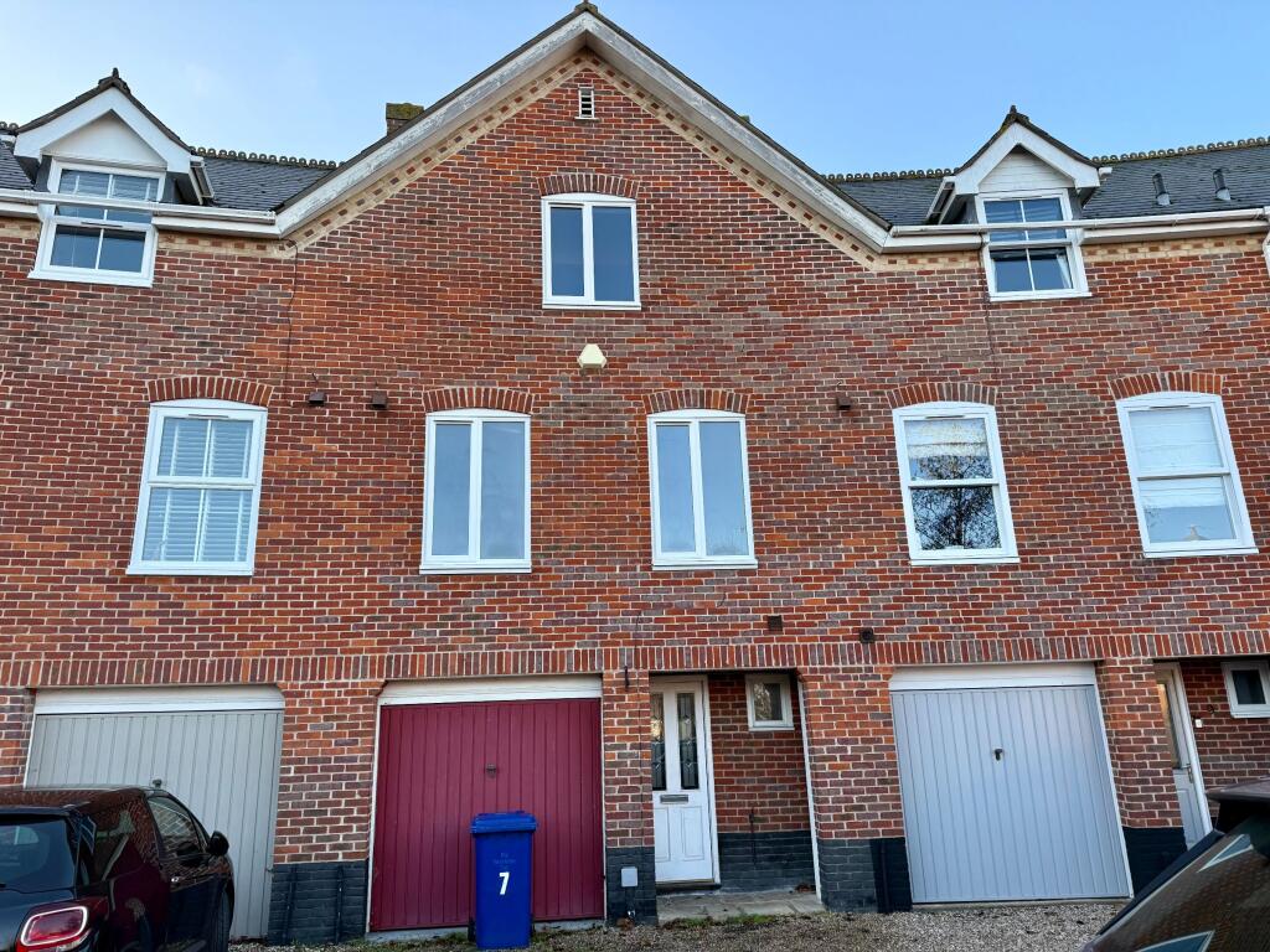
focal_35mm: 24
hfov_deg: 71.6
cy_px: 476
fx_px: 881
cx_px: 635
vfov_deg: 56.8
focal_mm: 6.76
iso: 100
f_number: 1.78
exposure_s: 1/521
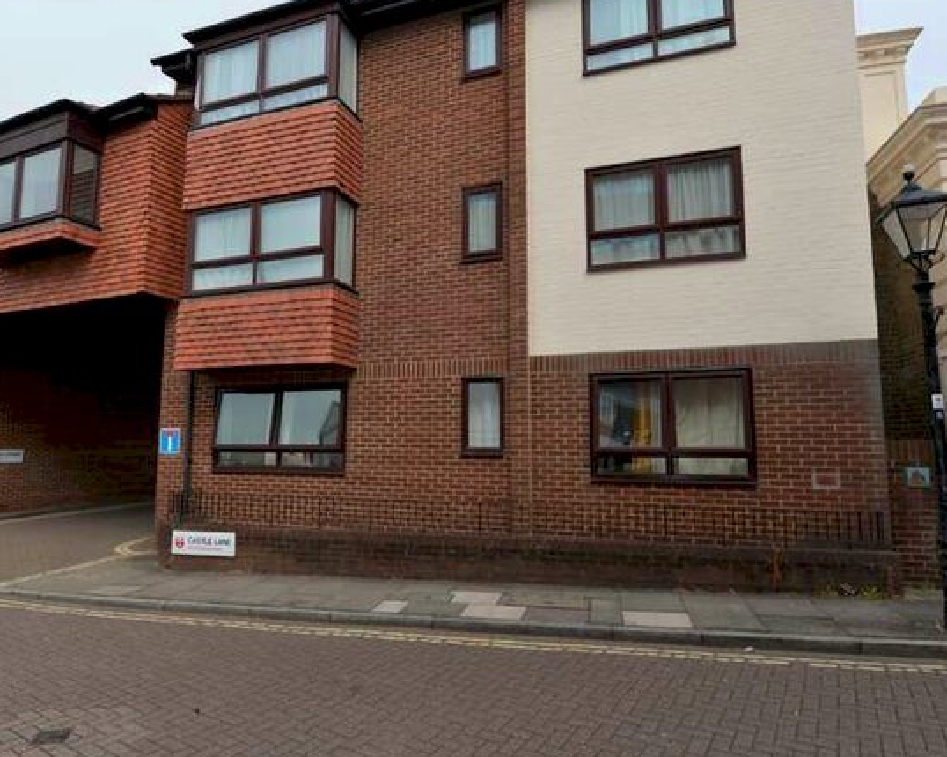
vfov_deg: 63.1
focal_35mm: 22
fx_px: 616
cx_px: 442
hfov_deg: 75.0
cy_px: 389
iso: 100
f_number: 6.3
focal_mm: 18
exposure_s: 1/160
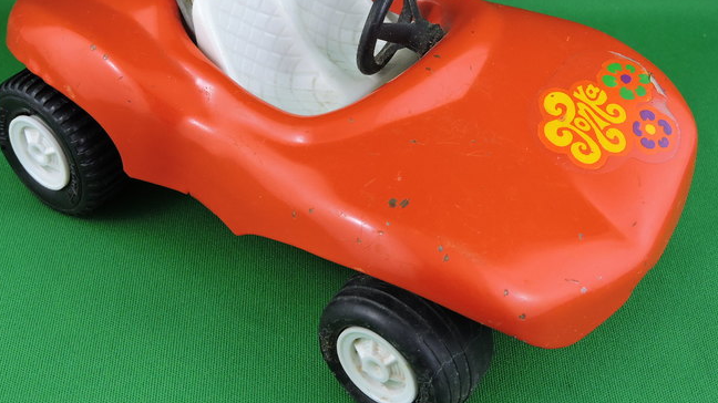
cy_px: 141
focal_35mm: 65
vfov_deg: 18.5
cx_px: 347
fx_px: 1237
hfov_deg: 32.4
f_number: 4
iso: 125
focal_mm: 9
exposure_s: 1/30
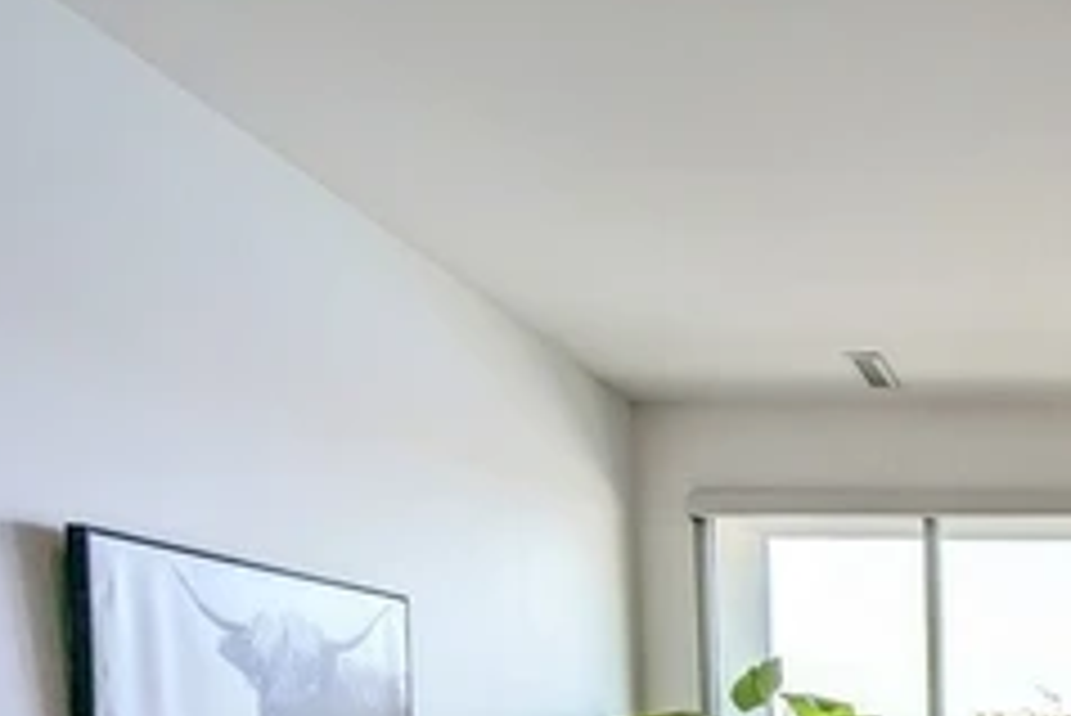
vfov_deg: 27.2
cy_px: 914
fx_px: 1250
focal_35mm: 42
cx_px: 1170
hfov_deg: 38.6
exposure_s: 1/514
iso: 41
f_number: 2.2
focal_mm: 2.35
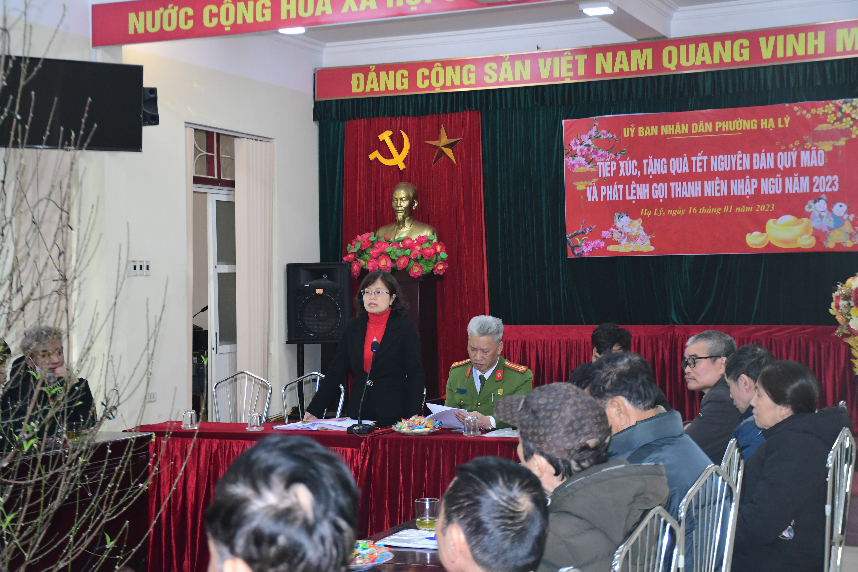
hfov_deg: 33.4
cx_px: 429
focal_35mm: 60
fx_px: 1430
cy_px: 286
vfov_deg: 22.6
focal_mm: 40
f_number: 4.5
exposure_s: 1/200
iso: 1600
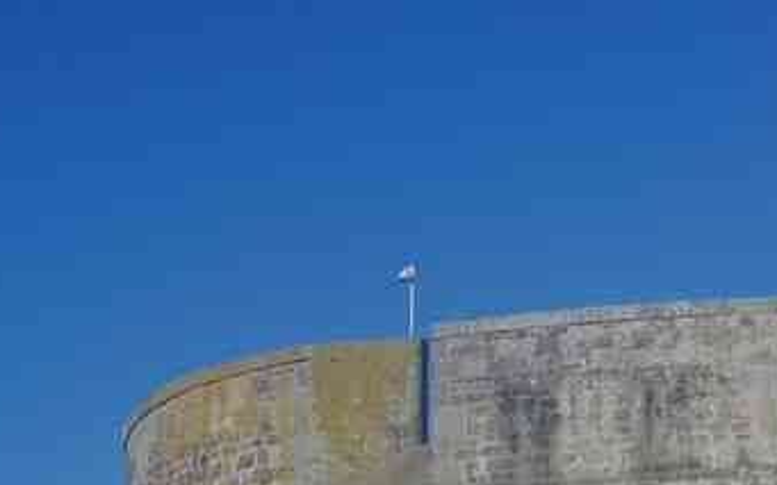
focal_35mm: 170
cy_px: 756
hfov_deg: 12.3
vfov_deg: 7.6
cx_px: 594
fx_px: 3599
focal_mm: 38
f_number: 11
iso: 200
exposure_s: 1/160
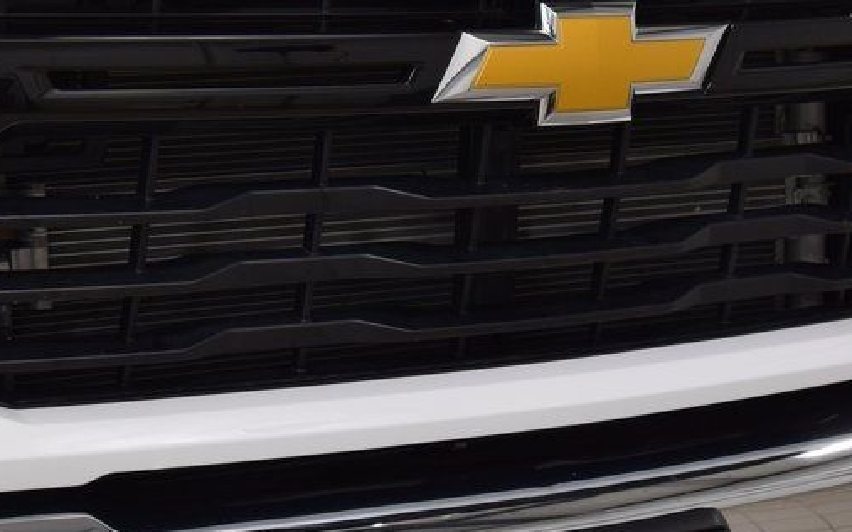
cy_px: 329
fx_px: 2298
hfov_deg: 20.9
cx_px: 273
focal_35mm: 99
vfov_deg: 13.2
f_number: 7.1
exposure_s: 1/25
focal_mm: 32
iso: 400
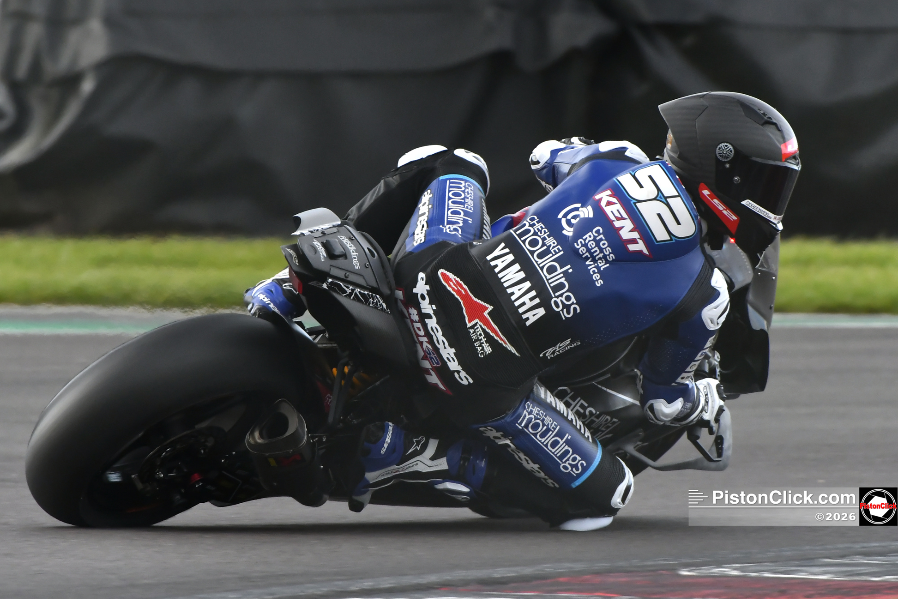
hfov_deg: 2.3
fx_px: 22447
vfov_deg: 1.5
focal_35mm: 900
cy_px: 300
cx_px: 449
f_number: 8
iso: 1400
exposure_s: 1/500
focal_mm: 600
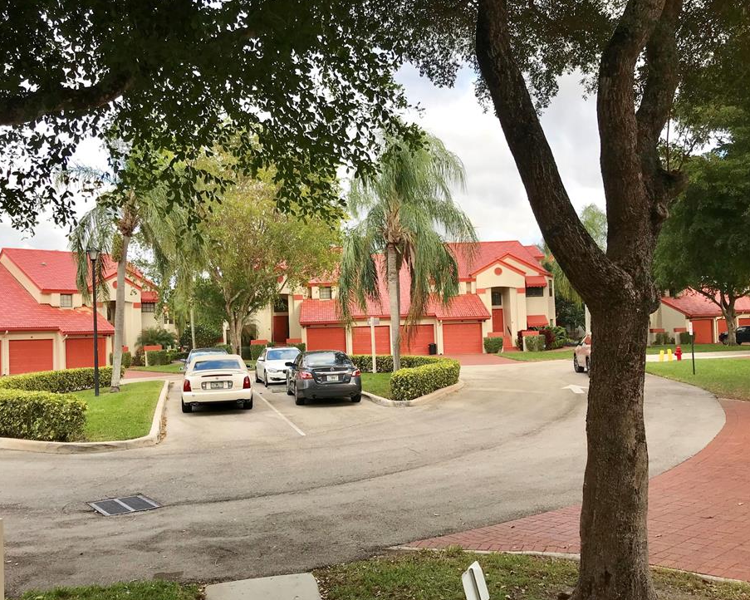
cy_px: 316
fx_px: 688
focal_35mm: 31
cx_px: 330
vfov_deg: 47.1
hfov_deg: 57.0
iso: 20
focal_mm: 3.99
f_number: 1.8
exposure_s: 1/274
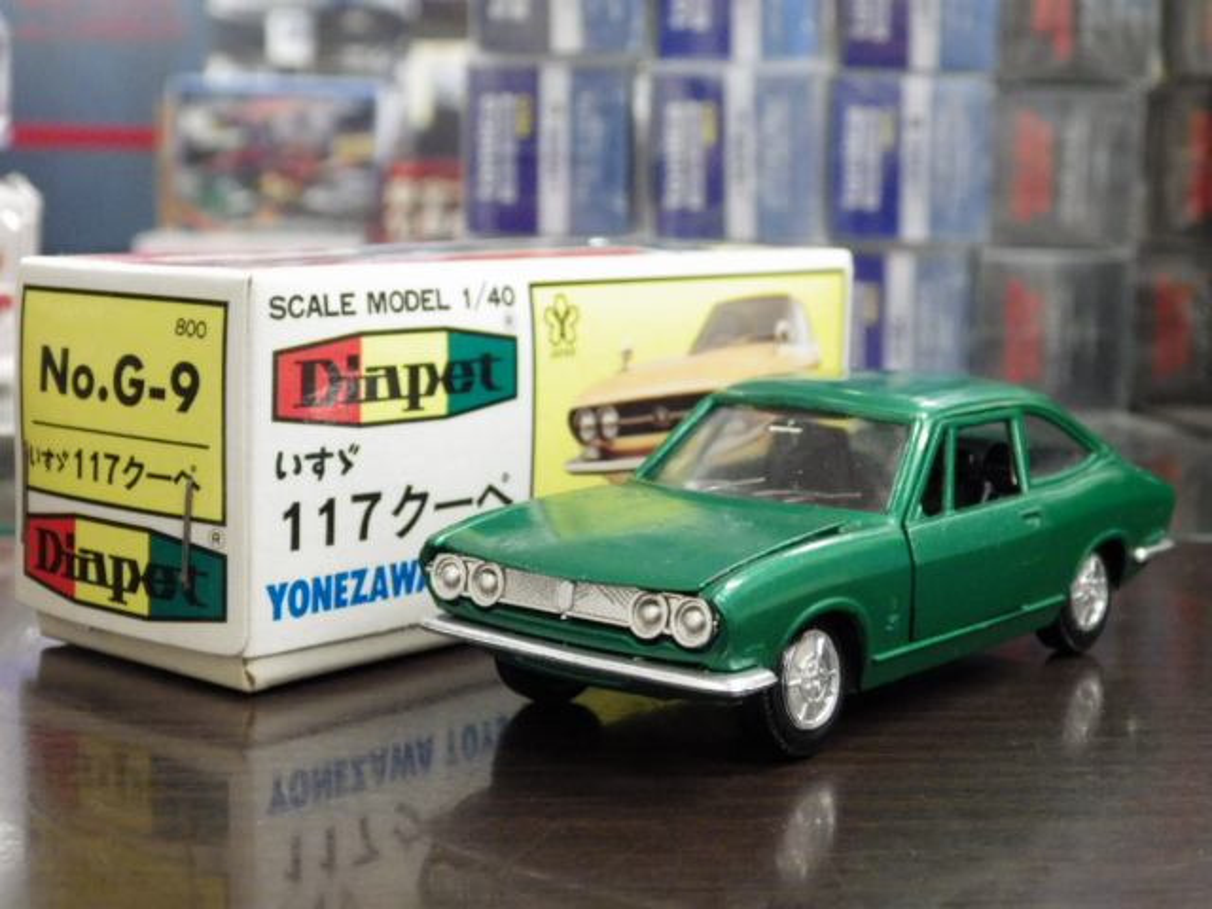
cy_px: 454
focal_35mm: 59
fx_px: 2066
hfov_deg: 32.7
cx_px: 606
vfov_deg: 24.8
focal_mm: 10.7
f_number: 4
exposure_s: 1/30
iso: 800
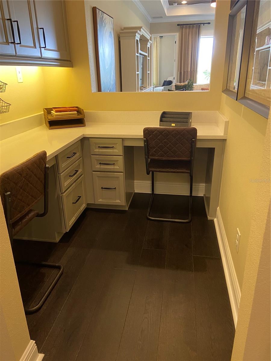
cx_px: 136
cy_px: 180
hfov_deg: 53.1
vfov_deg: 67.3
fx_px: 271
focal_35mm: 26
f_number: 1.8
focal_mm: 4.25
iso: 250
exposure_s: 1/60
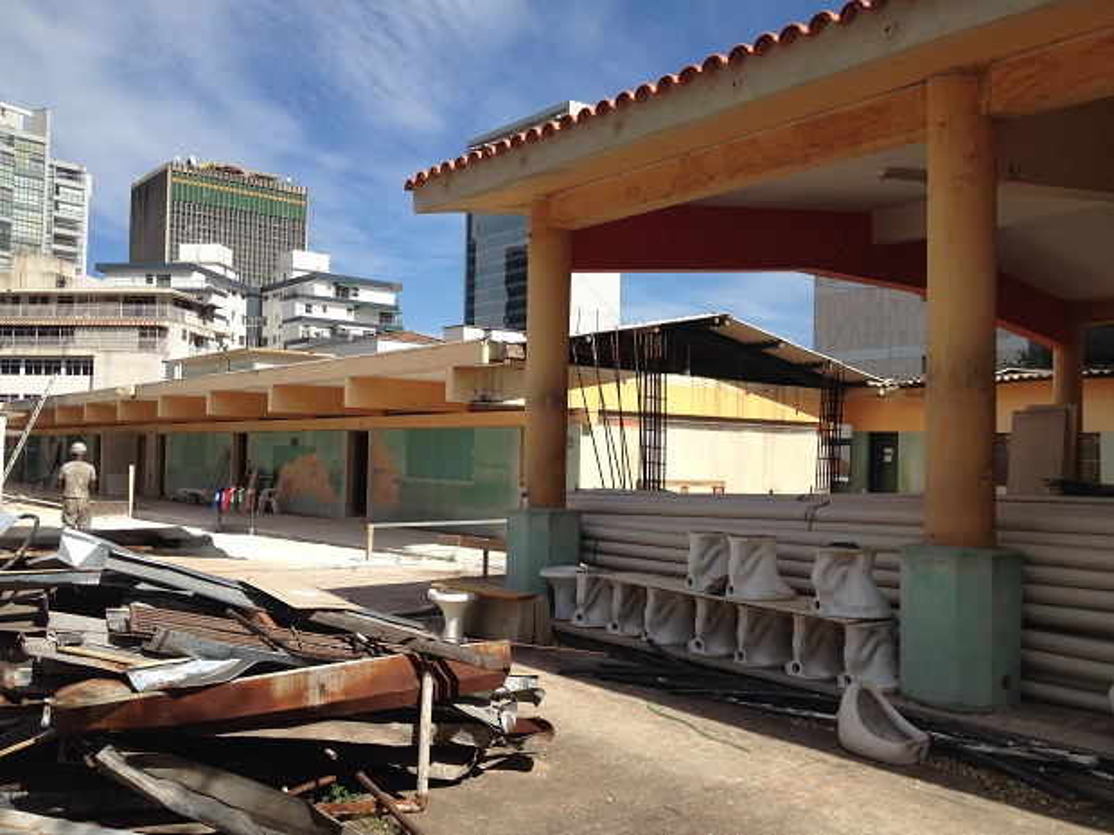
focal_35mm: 35
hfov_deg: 52.6
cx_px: 557
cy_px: 418
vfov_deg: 40.7
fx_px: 1126
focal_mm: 4.28
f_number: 2.4
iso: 50
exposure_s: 1/1972
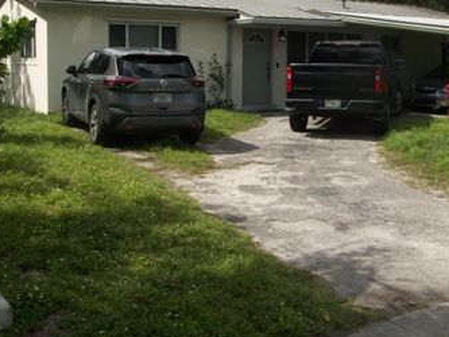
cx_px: 322
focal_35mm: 51
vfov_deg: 28.2
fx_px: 662
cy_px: 91
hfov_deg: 36.8
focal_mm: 5.7
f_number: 5.5
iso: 64
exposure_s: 1/437
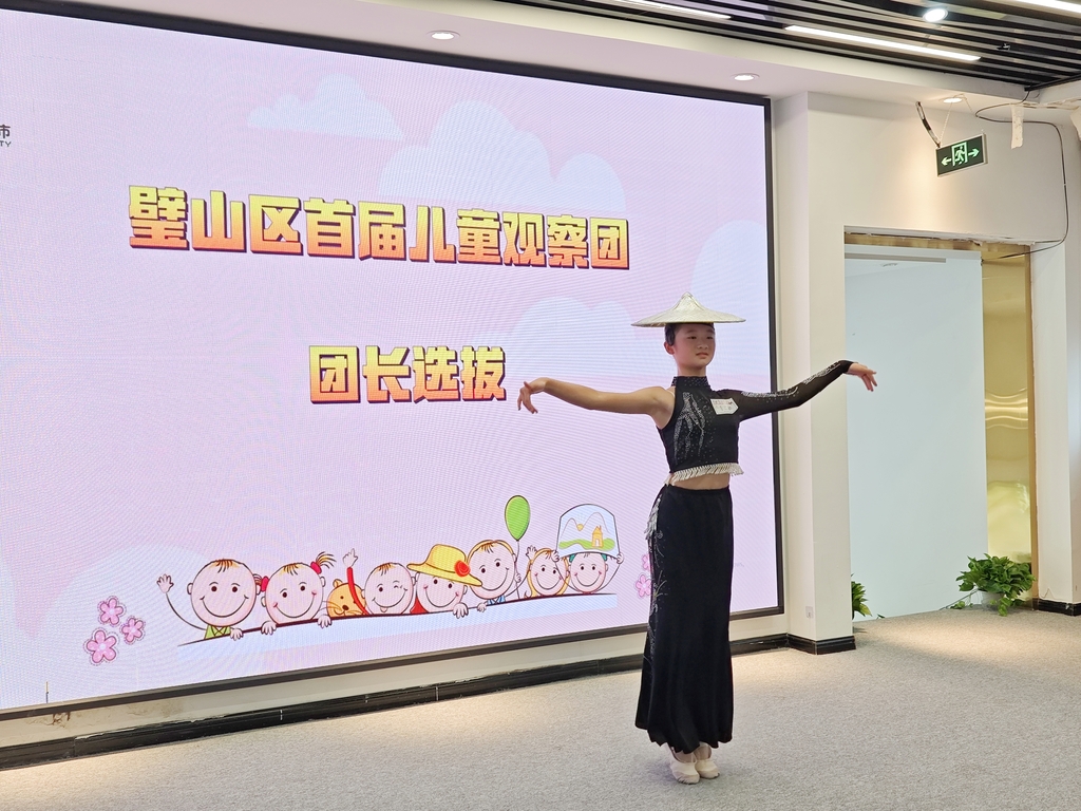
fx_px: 1249
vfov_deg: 36.0
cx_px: 540
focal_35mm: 40
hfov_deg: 46.8
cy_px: 406
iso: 125
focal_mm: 6.55
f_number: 1.6
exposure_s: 1/120
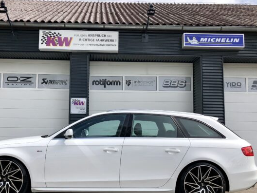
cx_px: 108
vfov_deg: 41.6
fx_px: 252
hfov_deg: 53.7
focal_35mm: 34
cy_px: 113
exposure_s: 1/1715
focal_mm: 3.99
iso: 20
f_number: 1.8
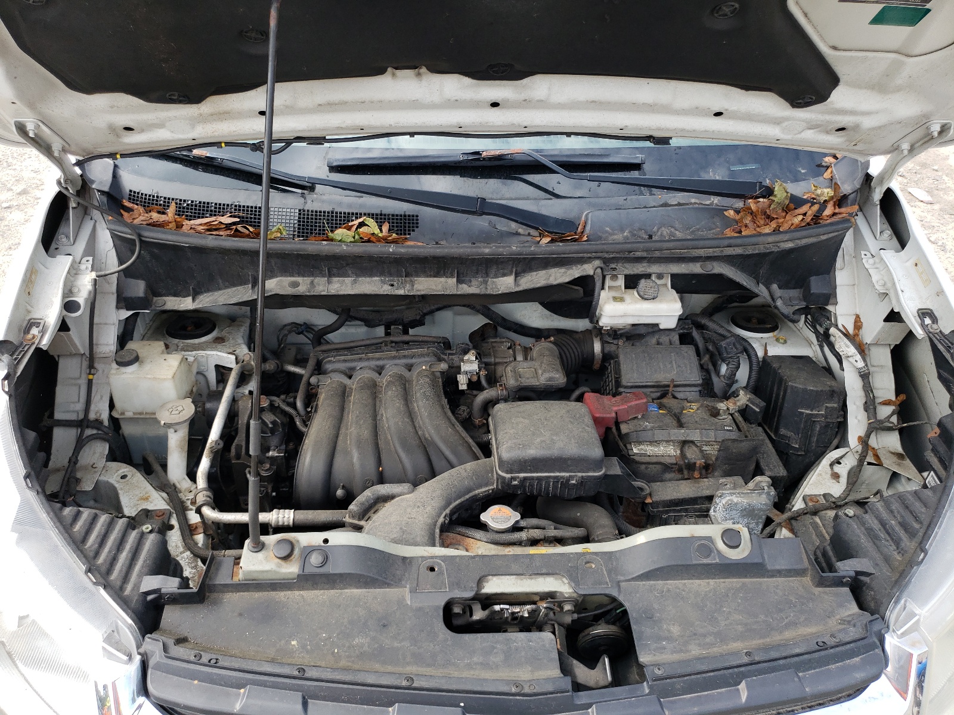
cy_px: 358
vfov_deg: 53.1
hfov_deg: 67.3
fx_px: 717
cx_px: 477
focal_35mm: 26
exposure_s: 1/625
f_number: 1.5
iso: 50
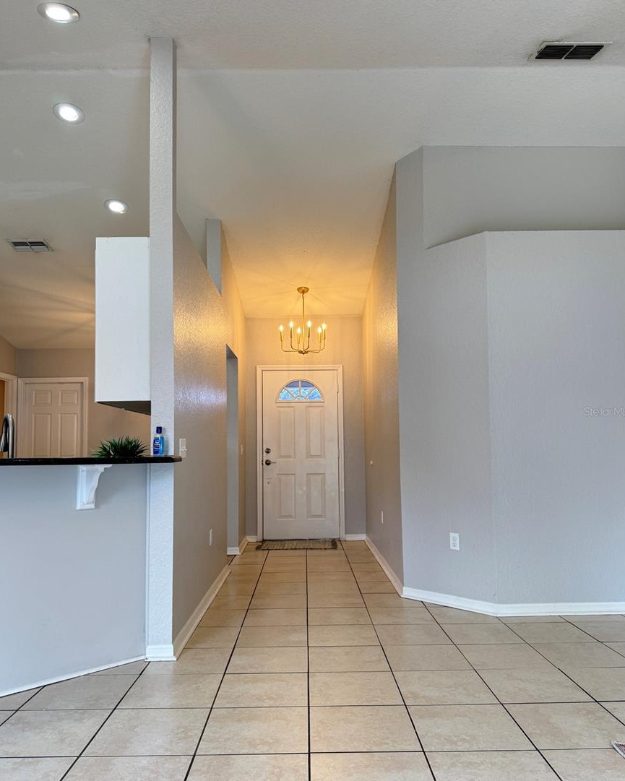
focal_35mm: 26
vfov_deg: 66.0
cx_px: 310
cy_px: 411
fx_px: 601
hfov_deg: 54.9
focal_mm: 6.76
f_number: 1.78
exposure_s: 1/120
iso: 125
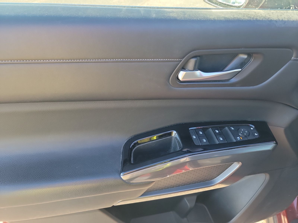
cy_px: 112
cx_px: 149
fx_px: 207
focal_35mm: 24
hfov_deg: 71.6
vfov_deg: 56.8
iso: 107
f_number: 1.8
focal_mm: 6.7
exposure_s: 1/59
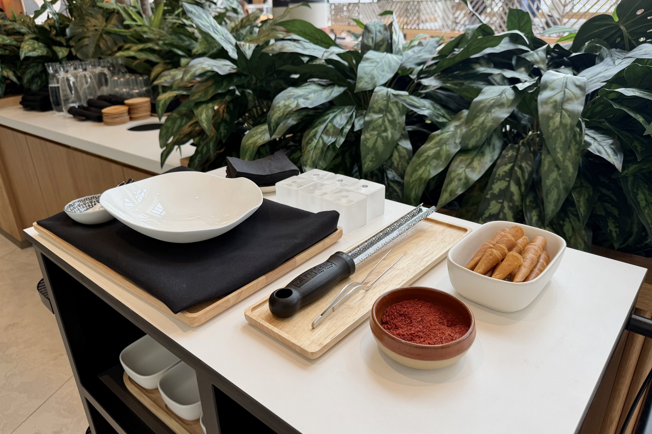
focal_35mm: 25
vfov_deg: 51.3
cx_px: 326
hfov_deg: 71.5
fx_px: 453
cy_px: 210
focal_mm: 6.76
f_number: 1.78
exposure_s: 1/120
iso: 64
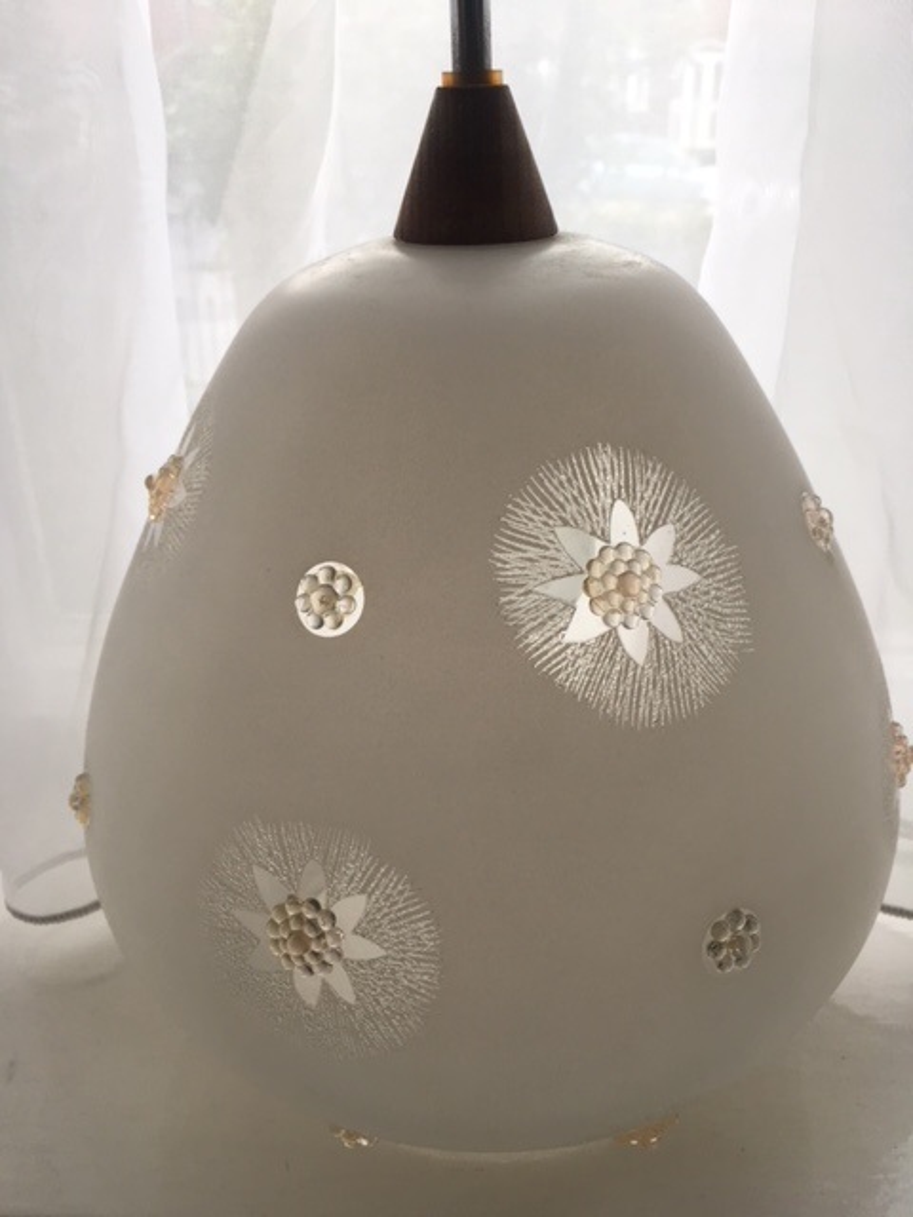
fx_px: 1020
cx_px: 456
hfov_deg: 48.2
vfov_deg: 61.7
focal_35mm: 29
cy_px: 608
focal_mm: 4.15
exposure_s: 1/100
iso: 40
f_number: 2.2
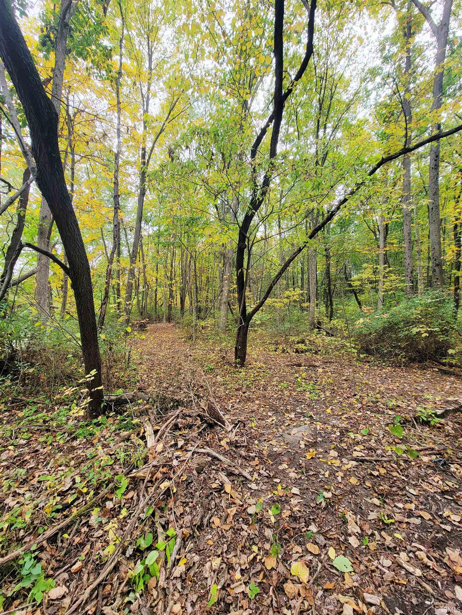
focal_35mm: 13
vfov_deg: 106.2
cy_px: 308
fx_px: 231
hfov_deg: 89.9
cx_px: 231
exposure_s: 1/137
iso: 50
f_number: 2.2
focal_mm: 2.2
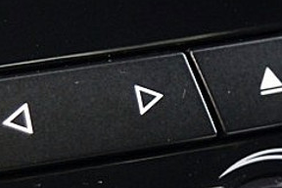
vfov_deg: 5.1
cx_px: 476
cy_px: -71
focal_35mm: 270
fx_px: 2117
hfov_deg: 7.4
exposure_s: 1/60
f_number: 4
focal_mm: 27
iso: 800
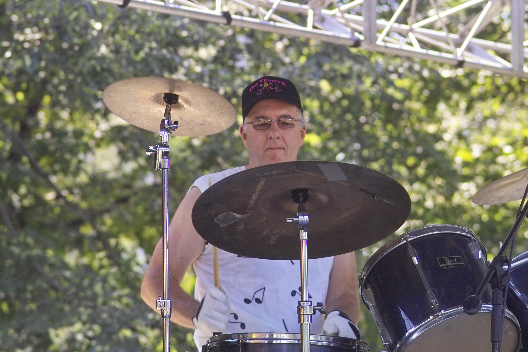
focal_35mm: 179
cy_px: 176
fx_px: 2625
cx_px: 264
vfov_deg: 7.7
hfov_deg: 11.5
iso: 200
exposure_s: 1/180
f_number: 4
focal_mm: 105
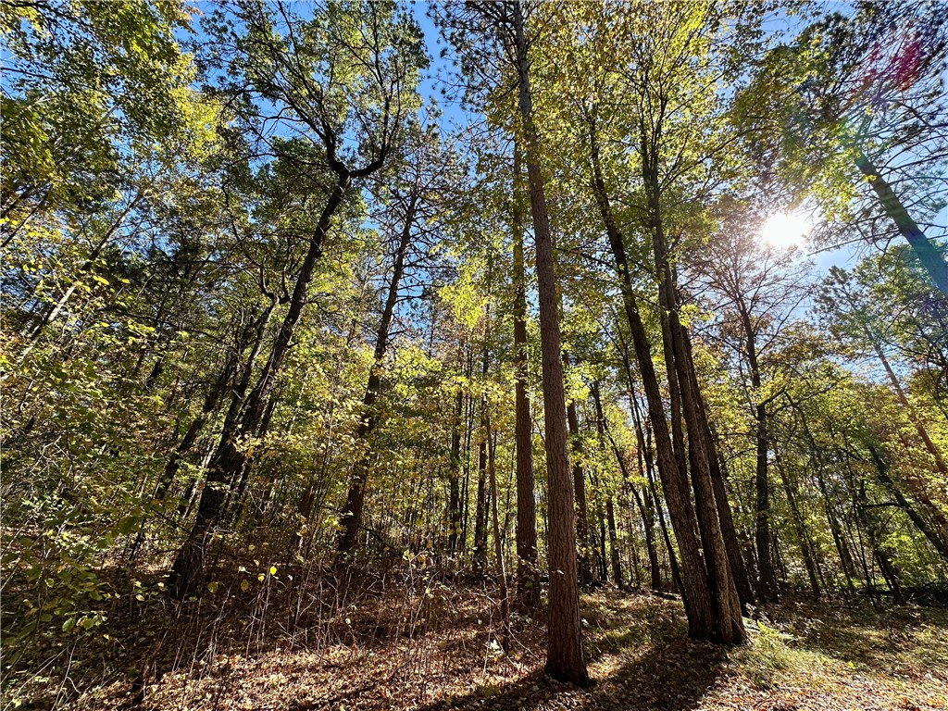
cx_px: 474
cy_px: 356
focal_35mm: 14
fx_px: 383
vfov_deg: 85.7
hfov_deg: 102.1
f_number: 2.2
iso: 40
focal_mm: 2.22
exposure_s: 1/467
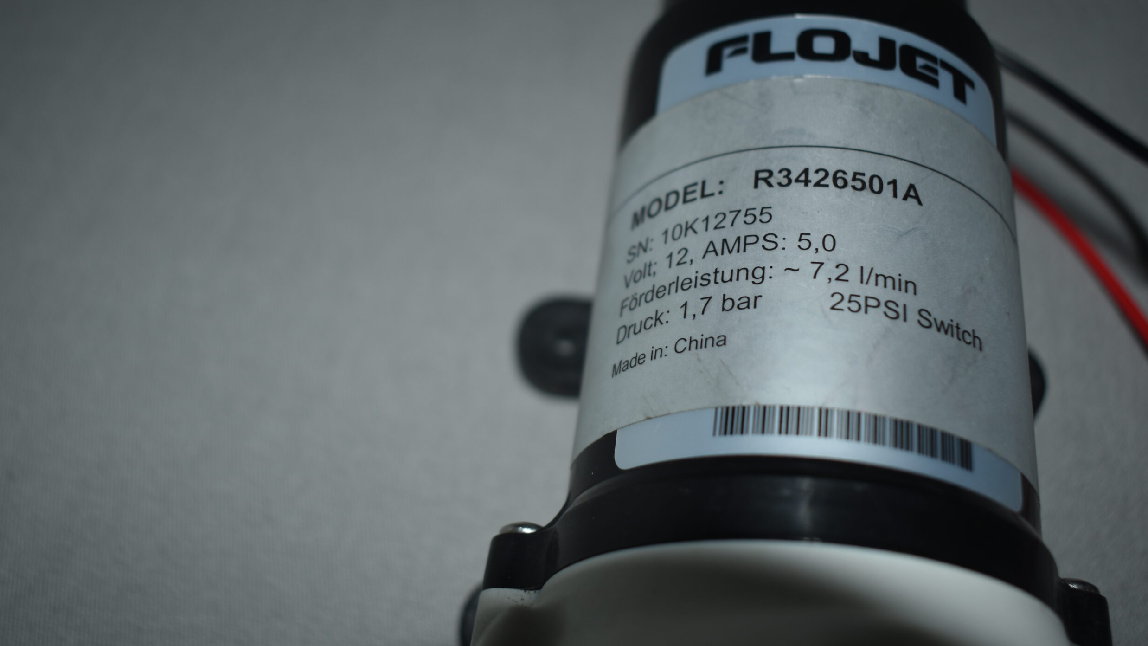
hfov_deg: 51.6
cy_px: 277
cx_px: 580
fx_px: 1187
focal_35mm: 39
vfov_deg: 30.4
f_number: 3.8
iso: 100
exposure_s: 1/80
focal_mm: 24
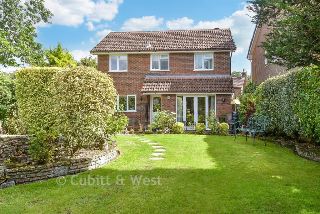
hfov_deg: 61.9
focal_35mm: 30
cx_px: 160
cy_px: 107
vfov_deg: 43.6
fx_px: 267
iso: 160
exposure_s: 1/160
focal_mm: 20
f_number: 8
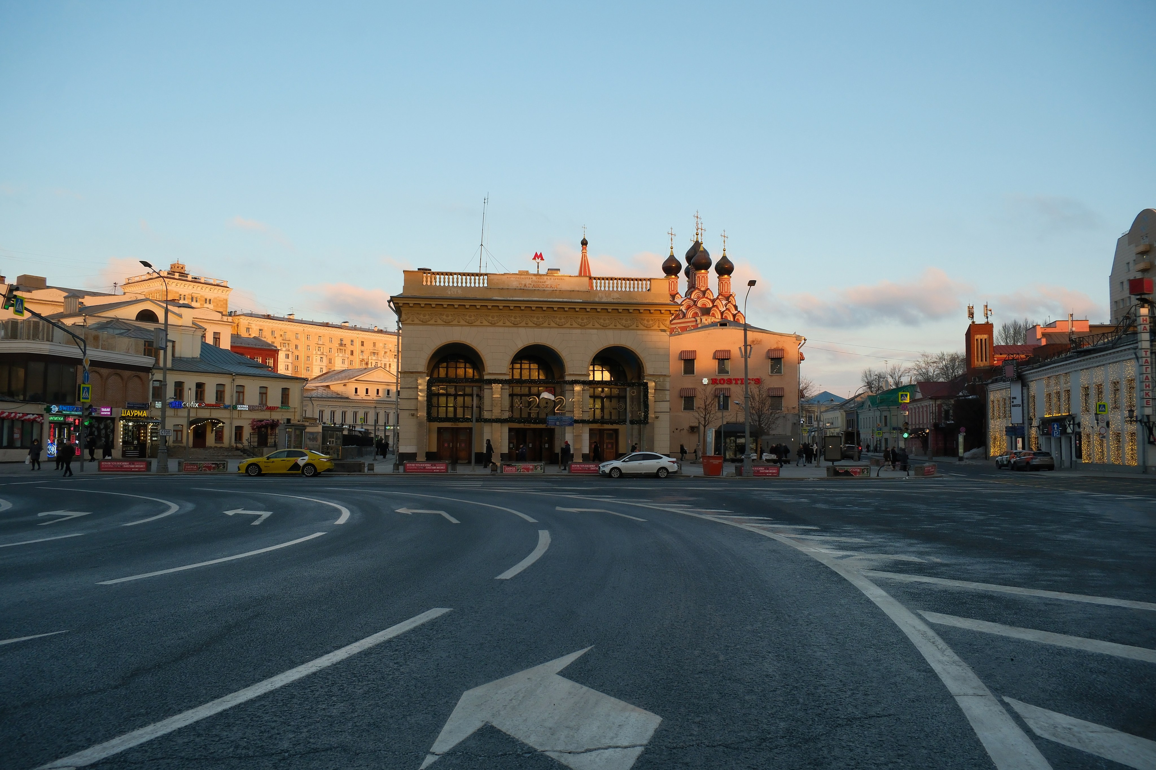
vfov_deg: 47.9
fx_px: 867
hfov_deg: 67.4
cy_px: 385
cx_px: 578
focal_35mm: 27
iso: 640
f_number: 8
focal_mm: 18
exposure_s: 1/200
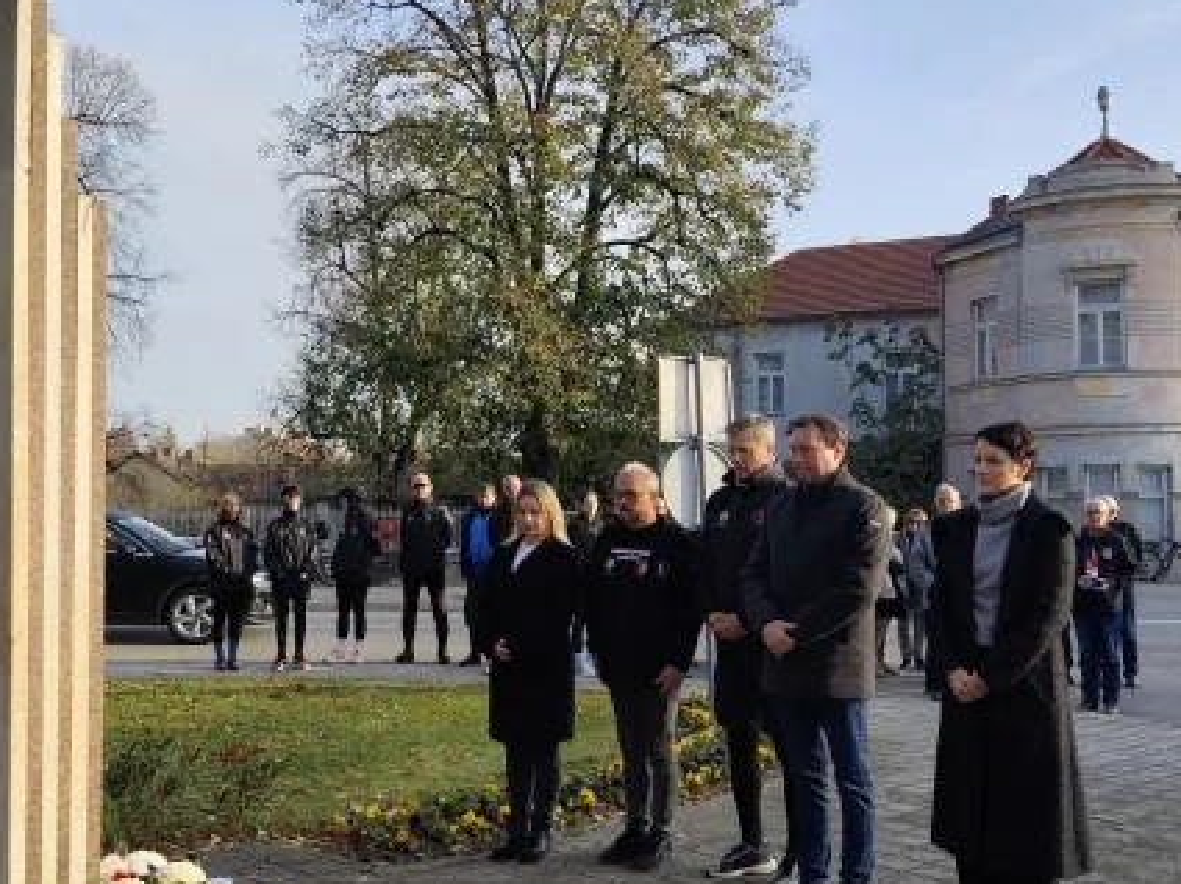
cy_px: 470
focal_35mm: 39
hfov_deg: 47.9
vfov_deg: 36.8
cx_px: 589
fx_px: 1329
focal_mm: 6.19
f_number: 1.65
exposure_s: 1/621
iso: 50
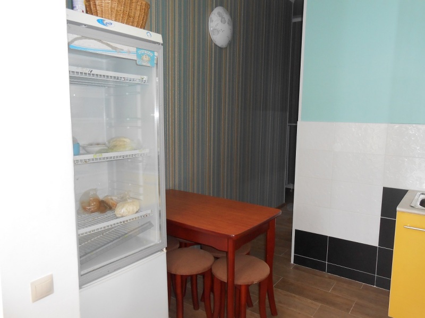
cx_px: 212
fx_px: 319
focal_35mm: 26
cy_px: 159
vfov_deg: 53.1
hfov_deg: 67.3
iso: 200
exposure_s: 1/25
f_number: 3.5
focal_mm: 4.6
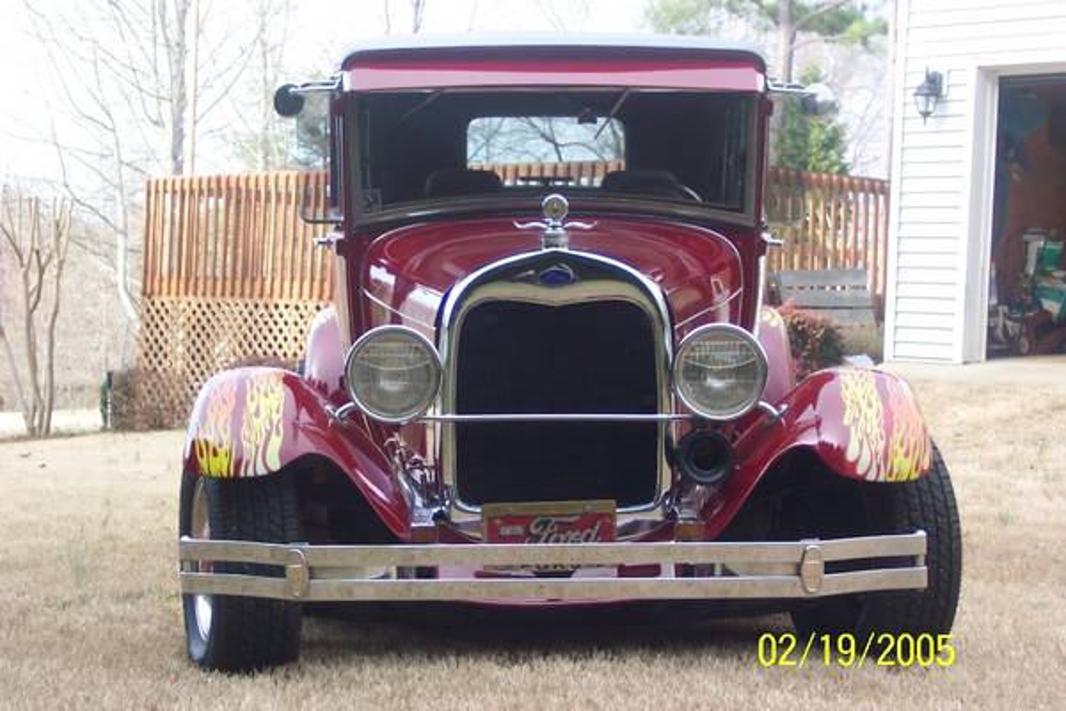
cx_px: 533
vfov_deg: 17.9
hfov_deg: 26.7
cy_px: 356
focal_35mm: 76
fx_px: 2250
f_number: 4
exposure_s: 1/125
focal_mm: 16
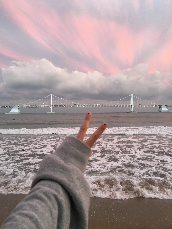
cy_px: 114
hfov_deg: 48.2
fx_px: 192
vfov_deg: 61.7
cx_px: 86
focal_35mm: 29
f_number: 2.2
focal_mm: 4.15
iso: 100
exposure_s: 1/30
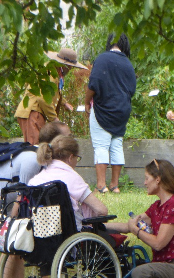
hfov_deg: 1.7
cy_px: 157
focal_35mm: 786
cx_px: 202
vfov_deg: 2.7
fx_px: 5961
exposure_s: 1/100
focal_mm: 83.4
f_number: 6
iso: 200
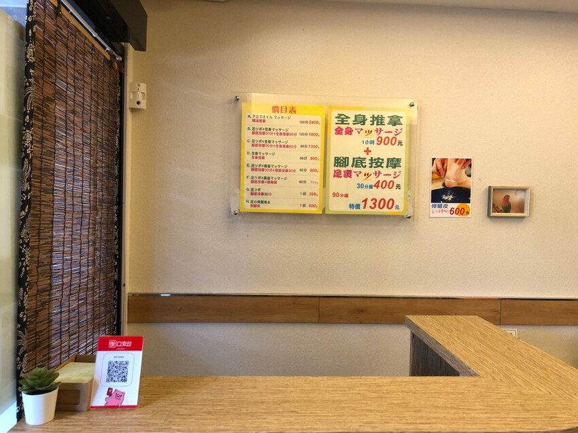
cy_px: 216
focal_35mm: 28
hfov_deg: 63.5
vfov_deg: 49.7
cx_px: 289
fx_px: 467
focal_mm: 3.99
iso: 40
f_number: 1.8
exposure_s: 1/17
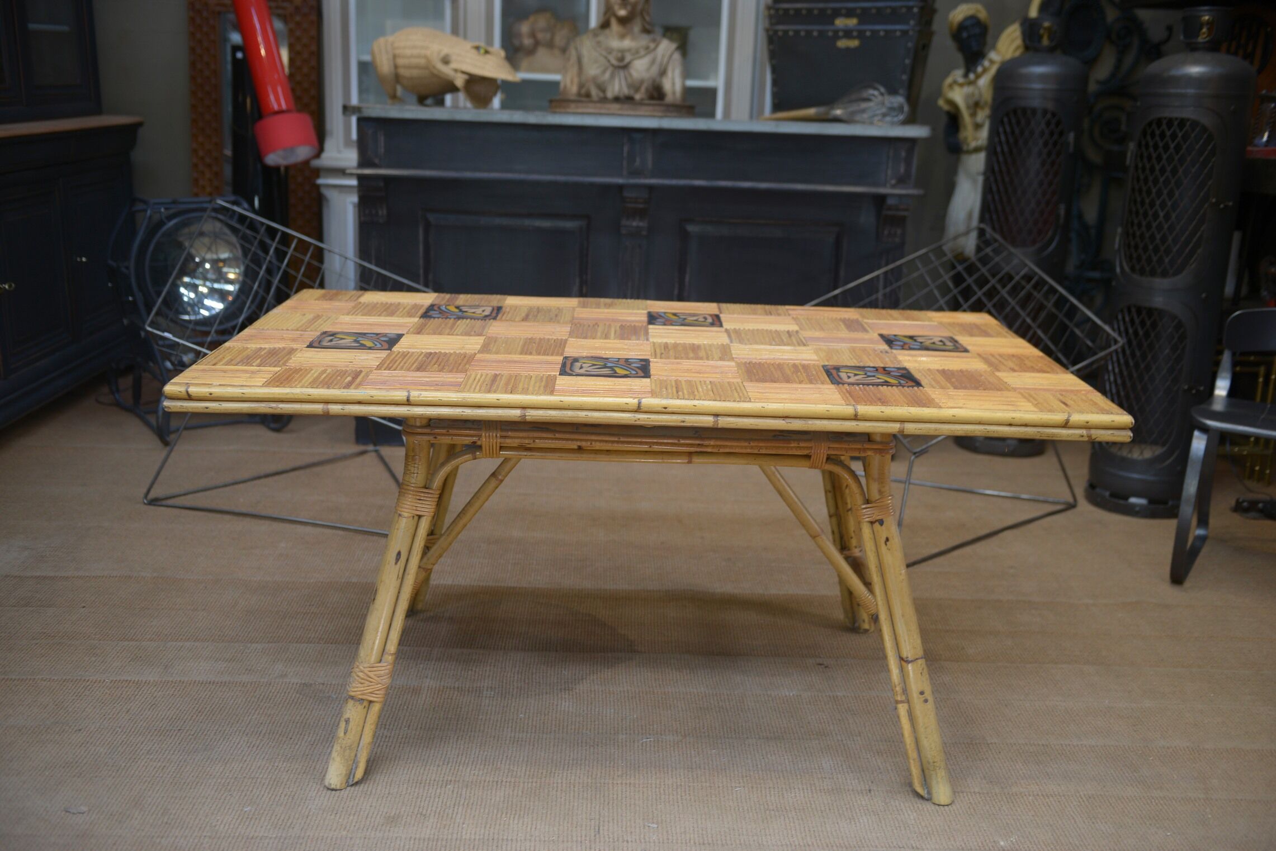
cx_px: 638
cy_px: 426
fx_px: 1276
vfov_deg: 36.9
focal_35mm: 36
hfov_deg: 53.1
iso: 250
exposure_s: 1/50
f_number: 3.2
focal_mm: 36
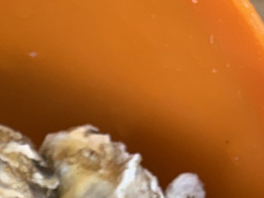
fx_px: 1655
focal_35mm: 217
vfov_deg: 6.8
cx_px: -142
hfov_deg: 8.9
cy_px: 293
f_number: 2.4
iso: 125
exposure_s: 1/88
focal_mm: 6
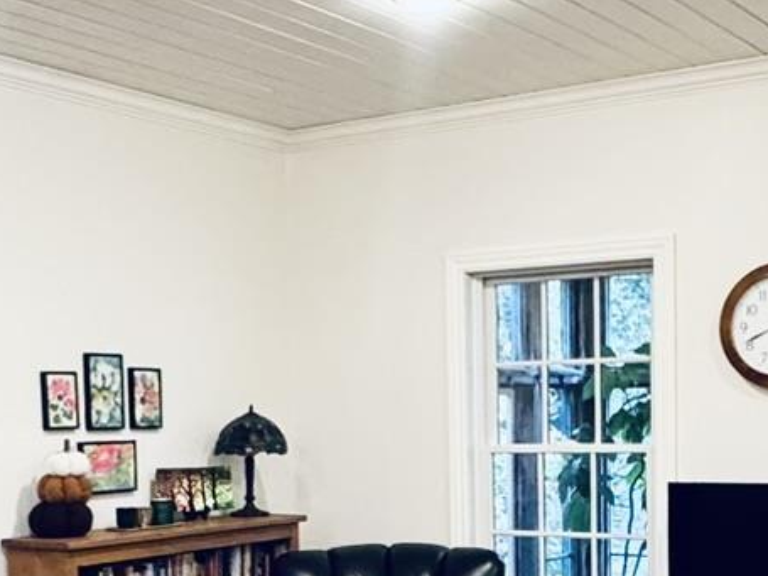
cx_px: 395
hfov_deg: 30.7
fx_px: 1397
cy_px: 525
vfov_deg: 22.7
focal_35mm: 63
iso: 400
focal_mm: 2.22
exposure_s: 1/60
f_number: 2.2
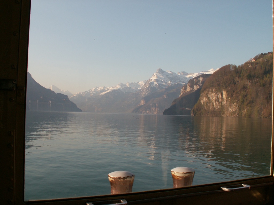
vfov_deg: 40.7
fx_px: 277
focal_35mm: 35
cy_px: 102
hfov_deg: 52.6
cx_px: 137
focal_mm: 5.86
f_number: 5.6
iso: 50
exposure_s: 1/200
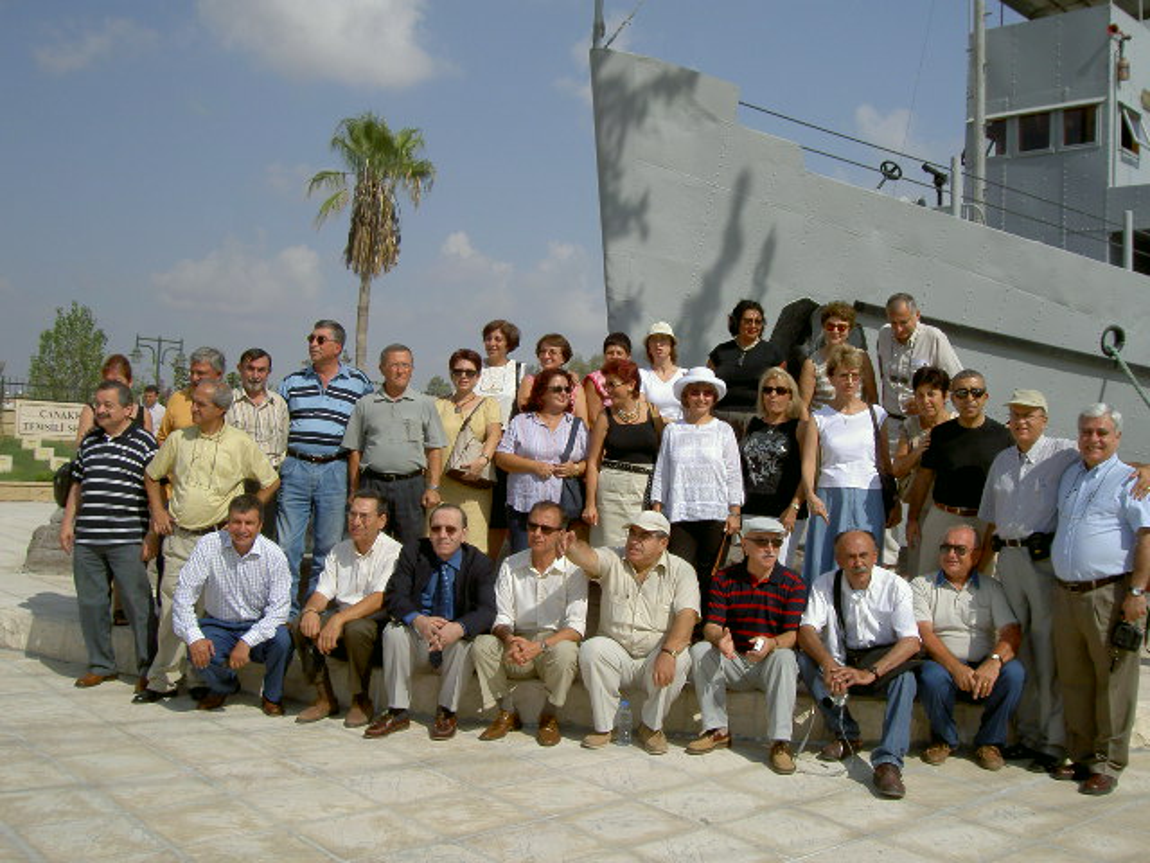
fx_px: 1296
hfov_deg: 47.9
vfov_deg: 36.8
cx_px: 575
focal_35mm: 39
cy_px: 432
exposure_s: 1/1000
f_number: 4.7
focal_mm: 8
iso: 100
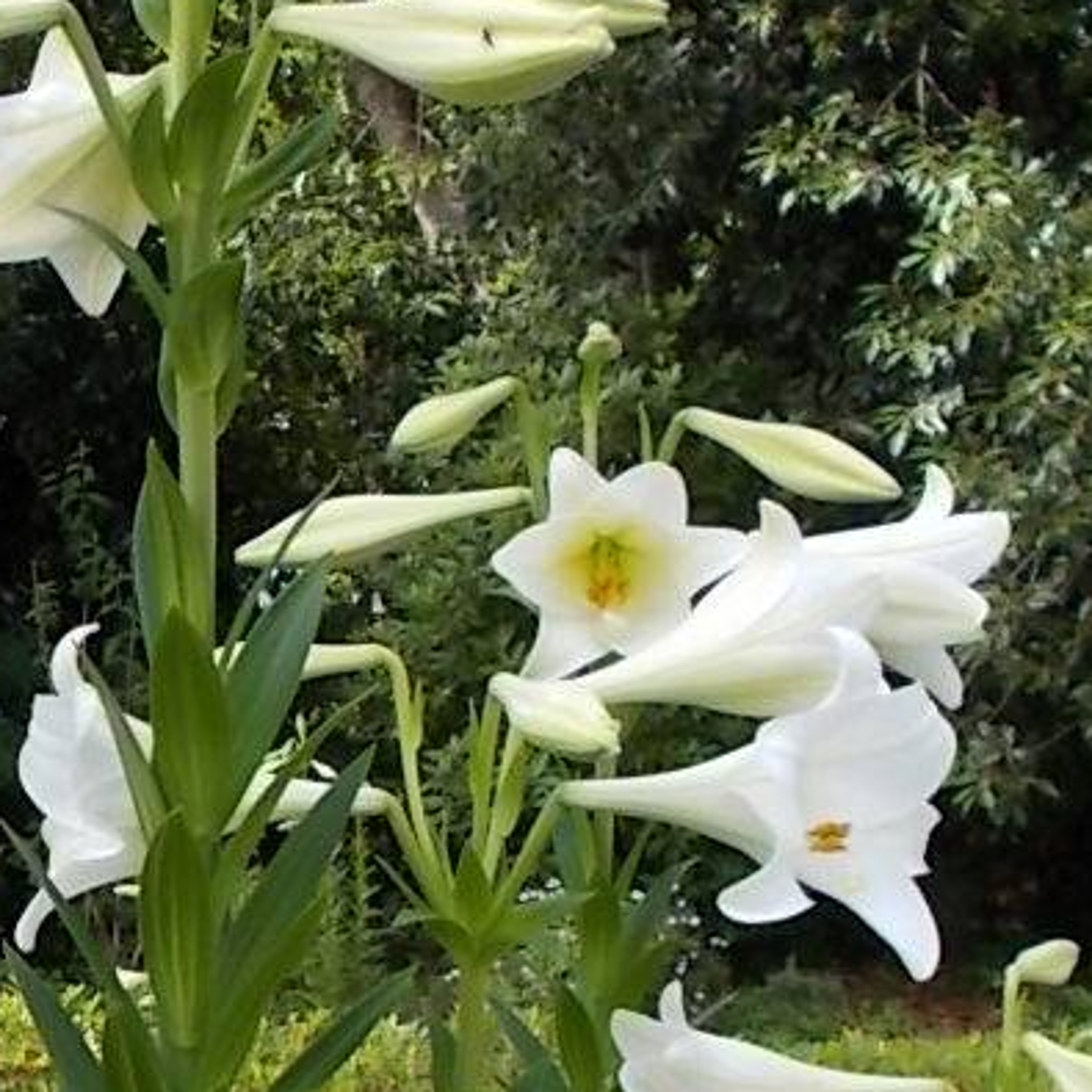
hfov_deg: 17.6
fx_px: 3319
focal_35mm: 93
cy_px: 608
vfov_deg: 18.7
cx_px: -299
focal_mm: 4.6
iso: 80
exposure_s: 1/160
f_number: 3.2
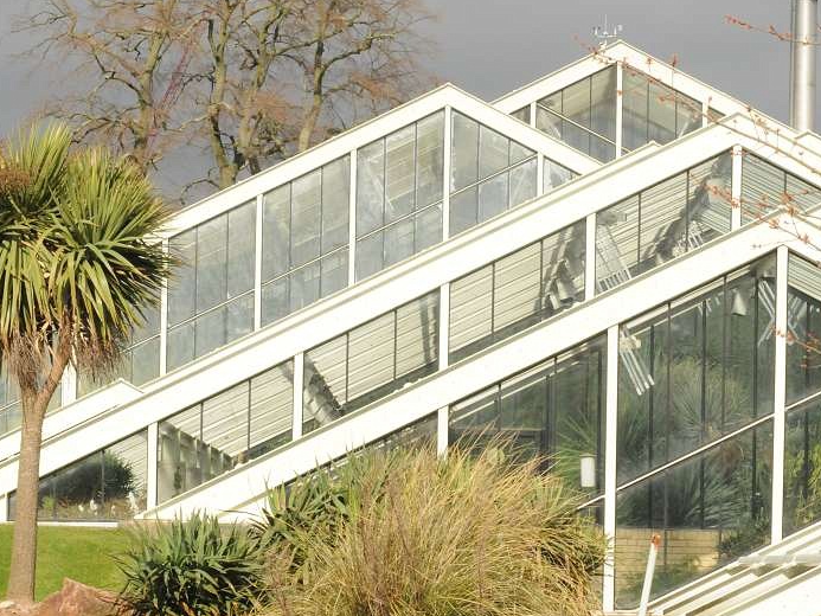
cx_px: 344
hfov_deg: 7.5
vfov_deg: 5.6
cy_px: 292
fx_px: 6286
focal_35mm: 265
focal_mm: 150
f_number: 22
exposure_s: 1/320
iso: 1600
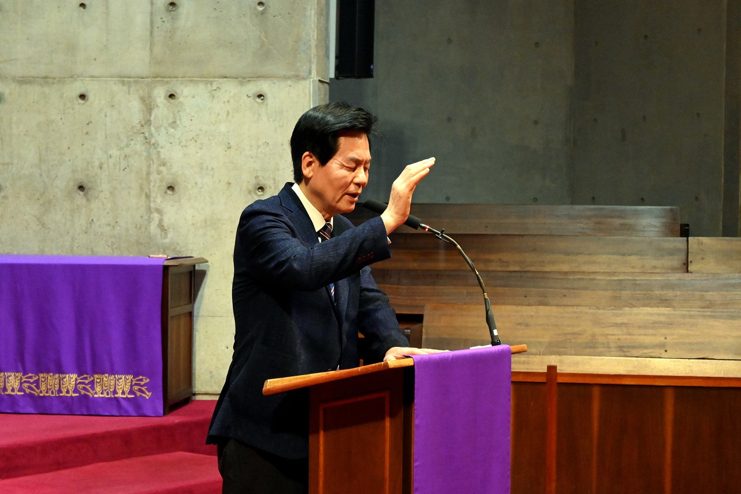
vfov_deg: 18.2
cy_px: 247
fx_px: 1543
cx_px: 370
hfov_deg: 27.0
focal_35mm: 75
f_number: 6.3
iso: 8000
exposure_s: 1/80
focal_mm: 50
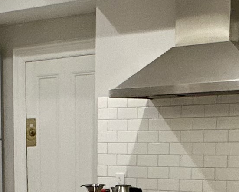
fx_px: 707
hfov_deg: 18.5
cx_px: -21
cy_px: 256
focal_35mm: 100
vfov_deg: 14.7
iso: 200
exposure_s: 1/60
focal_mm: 2.22
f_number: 2.2
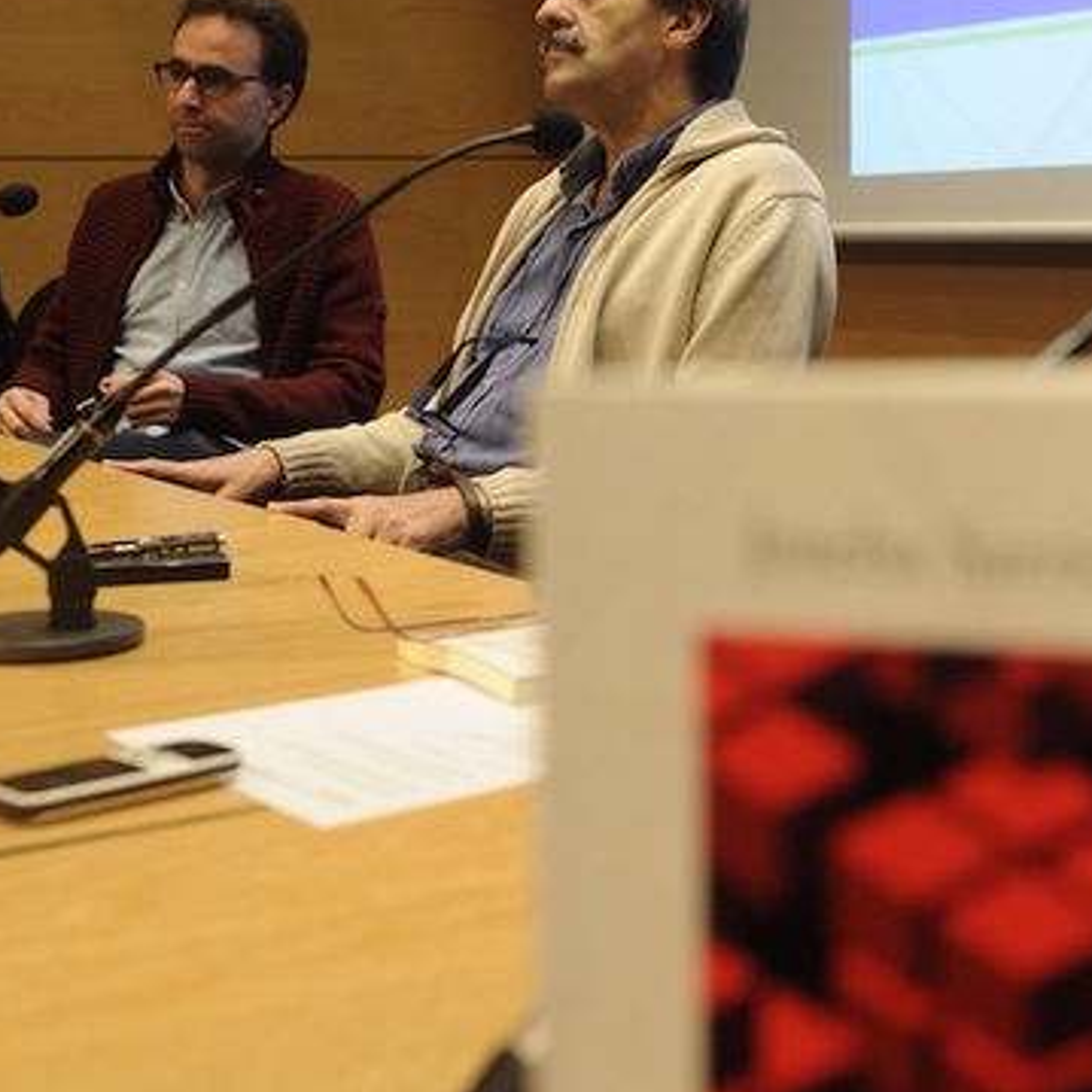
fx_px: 1963
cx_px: 785
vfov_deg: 30.9
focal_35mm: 55
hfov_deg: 30.7
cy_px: 394
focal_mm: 32
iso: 1600
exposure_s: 1/60
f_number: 4
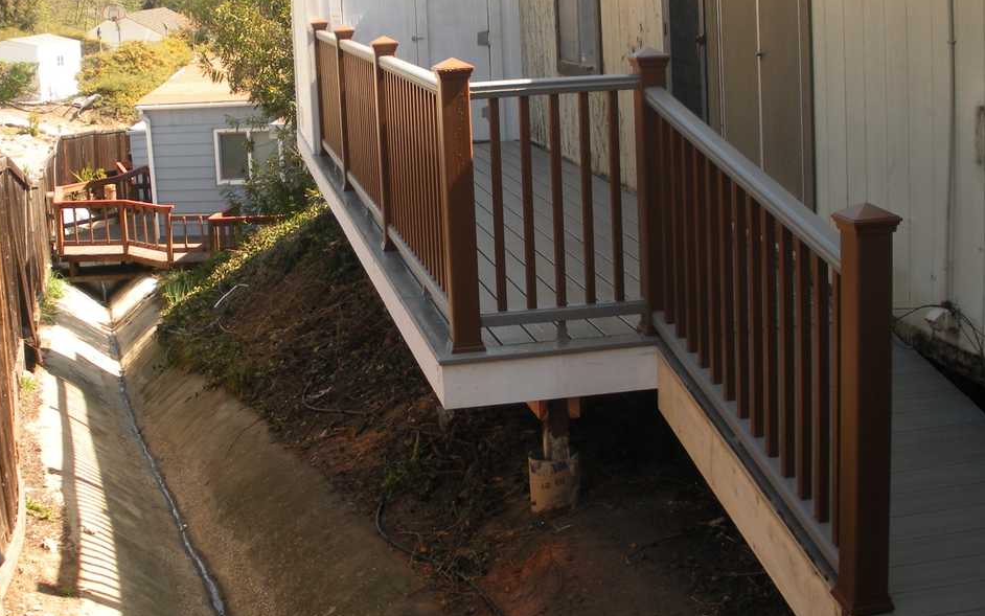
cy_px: 229
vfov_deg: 23.9
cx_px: 480
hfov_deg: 37.5
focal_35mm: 54
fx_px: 1450
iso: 64
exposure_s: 1/188
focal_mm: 6.3
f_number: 3.5
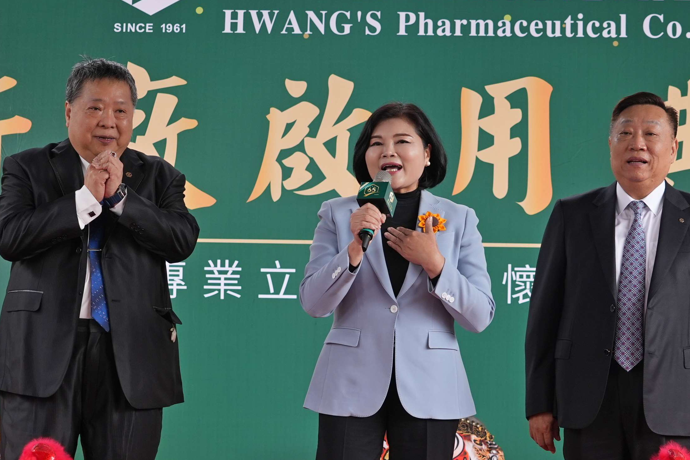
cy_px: 253
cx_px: 337
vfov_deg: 11.7
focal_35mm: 117
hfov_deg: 17.5
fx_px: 2242
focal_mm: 56
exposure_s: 1/125
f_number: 4.5
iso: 500
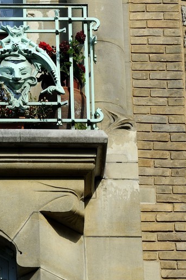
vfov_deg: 4.5
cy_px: -118
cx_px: -96
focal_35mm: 457
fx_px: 3546
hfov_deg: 3.0
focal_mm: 145
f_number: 10
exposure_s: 1/200
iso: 200
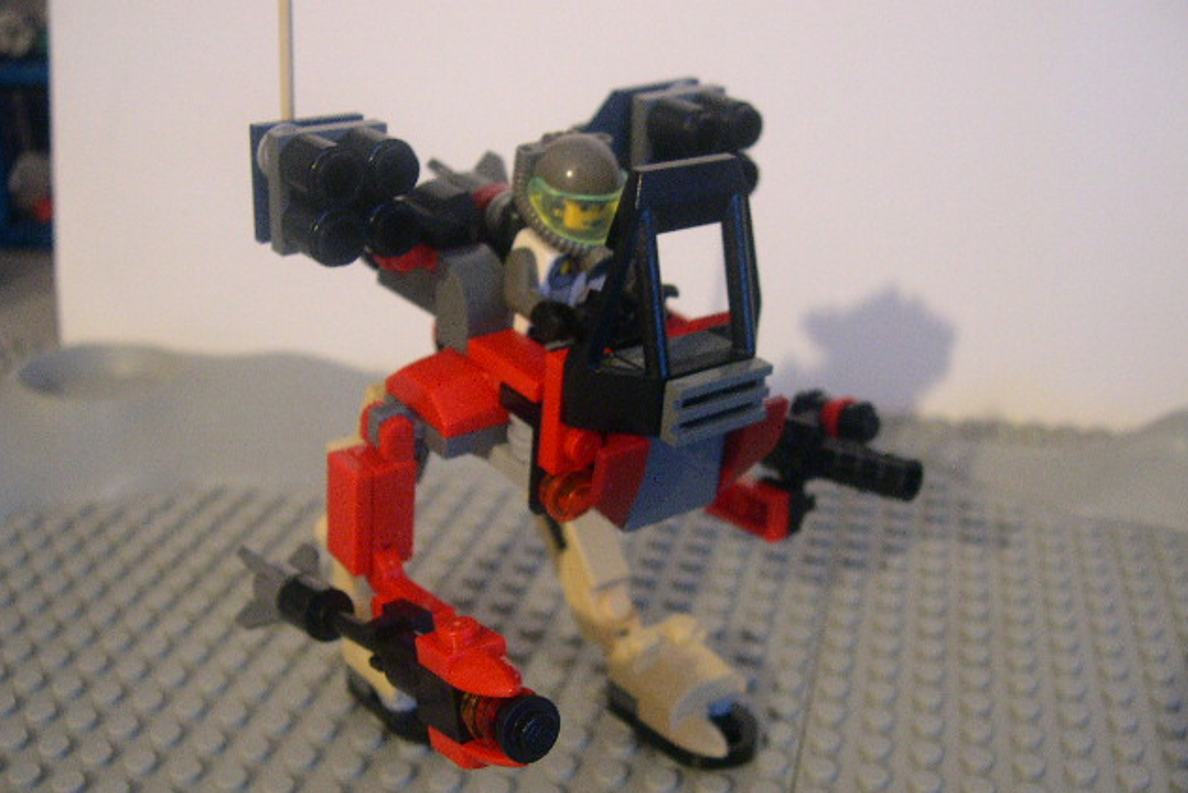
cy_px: 413
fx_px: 1321
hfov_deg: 48.4
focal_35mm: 40
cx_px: 590
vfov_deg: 33.4
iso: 400
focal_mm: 8
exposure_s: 1/4.5
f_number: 2.8
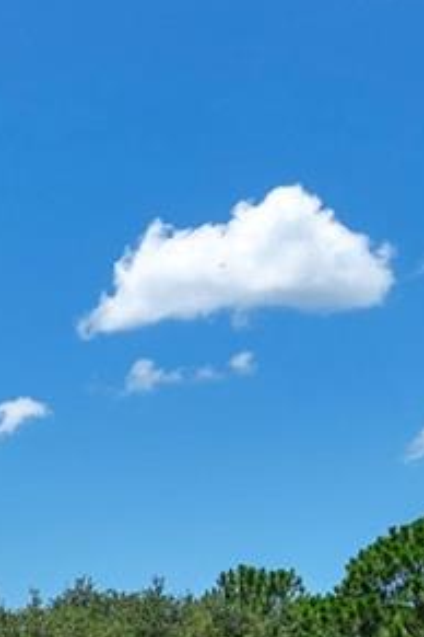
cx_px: -575
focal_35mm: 88
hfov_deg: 12.4
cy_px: 897
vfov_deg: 20.5
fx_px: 1555
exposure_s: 1/250
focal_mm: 16
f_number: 11
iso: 100
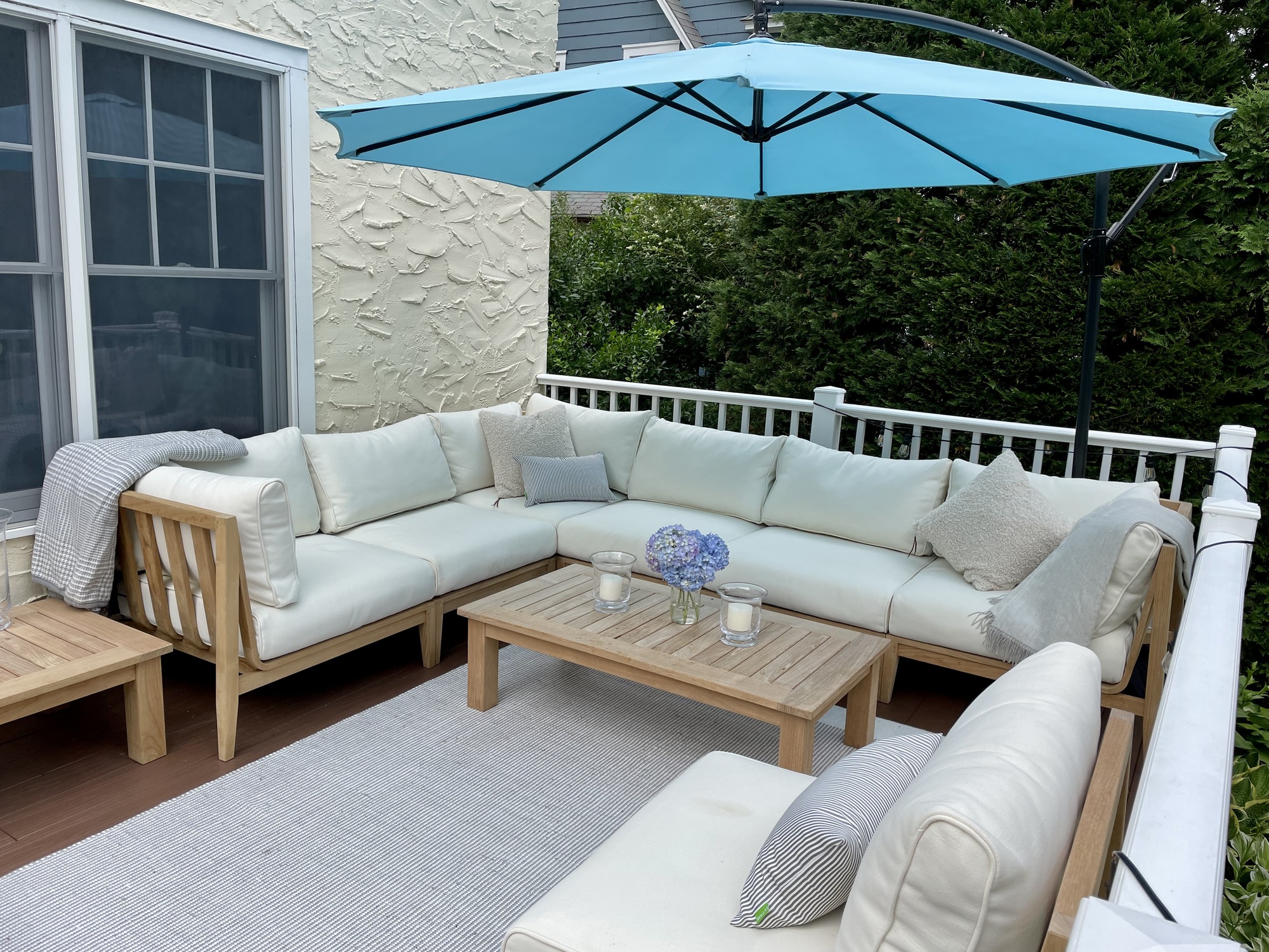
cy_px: 476
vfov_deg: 53.1
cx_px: 634
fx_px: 953
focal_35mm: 26
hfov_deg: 67.3
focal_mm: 4.2
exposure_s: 1/1335
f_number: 1.6
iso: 32
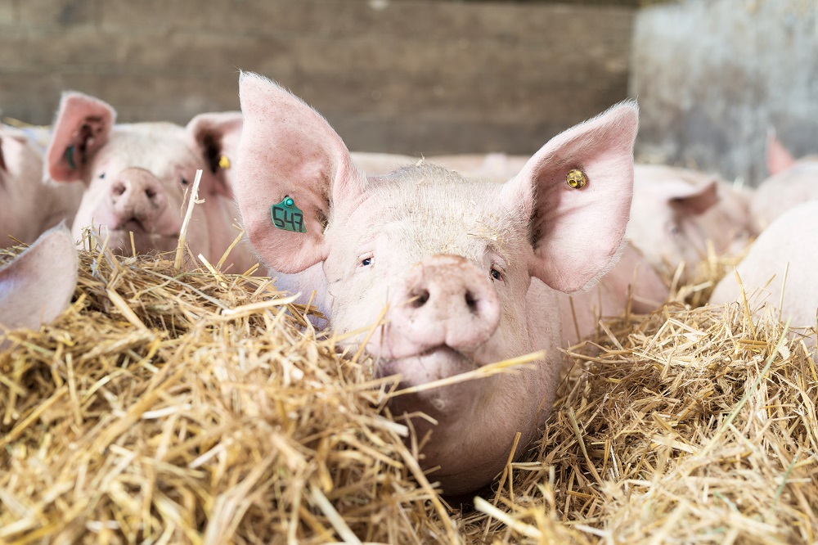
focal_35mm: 50
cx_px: 409
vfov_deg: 27.0
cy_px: 272
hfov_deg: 39.6
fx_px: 1136
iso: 320
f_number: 3.2
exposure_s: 1/100
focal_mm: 50
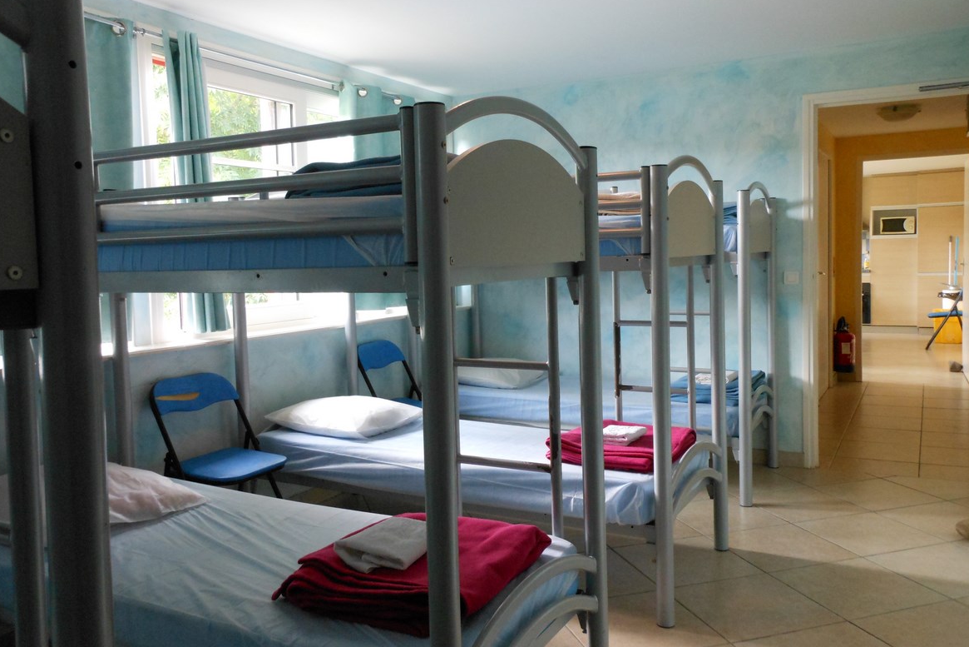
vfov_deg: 43.6
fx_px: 808
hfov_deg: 61.9
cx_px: 490
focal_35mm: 30
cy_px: 289
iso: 400
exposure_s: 1/20
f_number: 3.7
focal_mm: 5
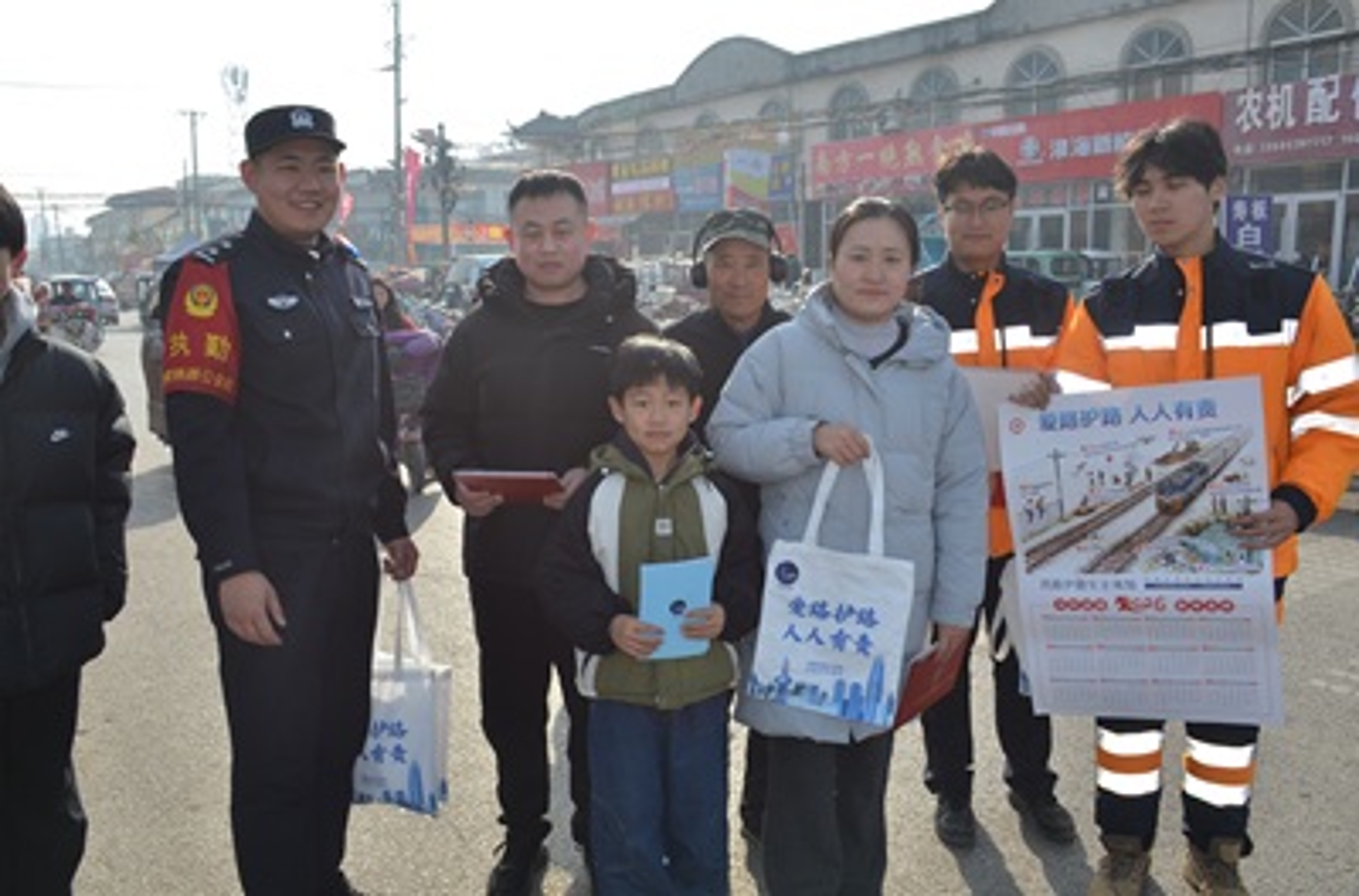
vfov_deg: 43.3
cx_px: 680
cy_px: 448
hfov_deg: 62.1
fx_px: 1129
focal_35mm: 30
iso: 100
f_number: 8
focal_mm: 20
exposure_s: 1/250
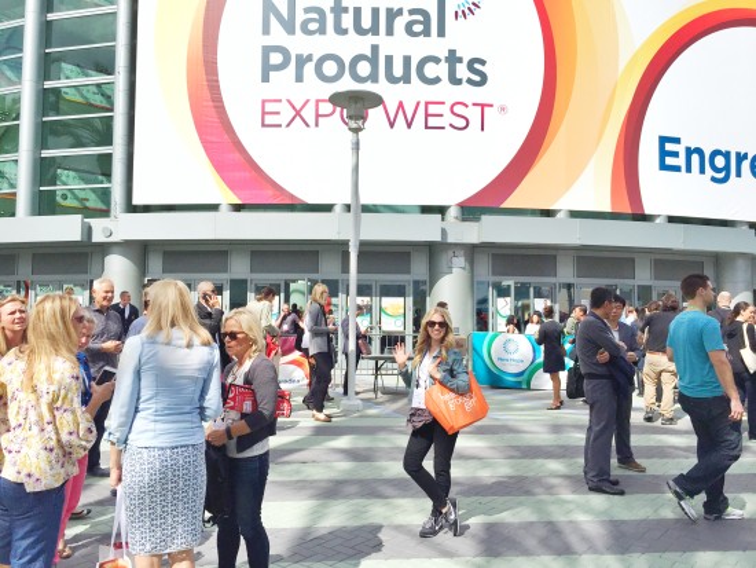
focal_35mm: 29
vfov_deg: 48.3
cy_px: 284
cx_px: 378
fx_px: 634
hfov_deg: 61.6
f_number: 2.2
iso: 32
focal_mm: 4.15
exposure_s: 1/5650
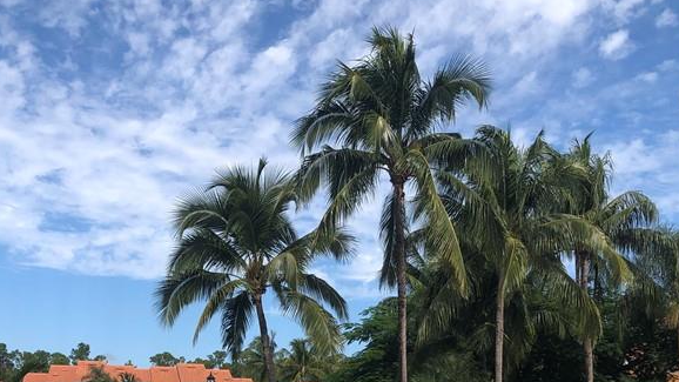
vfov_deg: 21.4
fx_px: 972
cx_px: 335
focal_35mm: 54
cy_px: 391
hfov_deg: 38.5
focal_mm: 3.99
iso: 20
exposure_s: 1/2315
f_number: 1.8
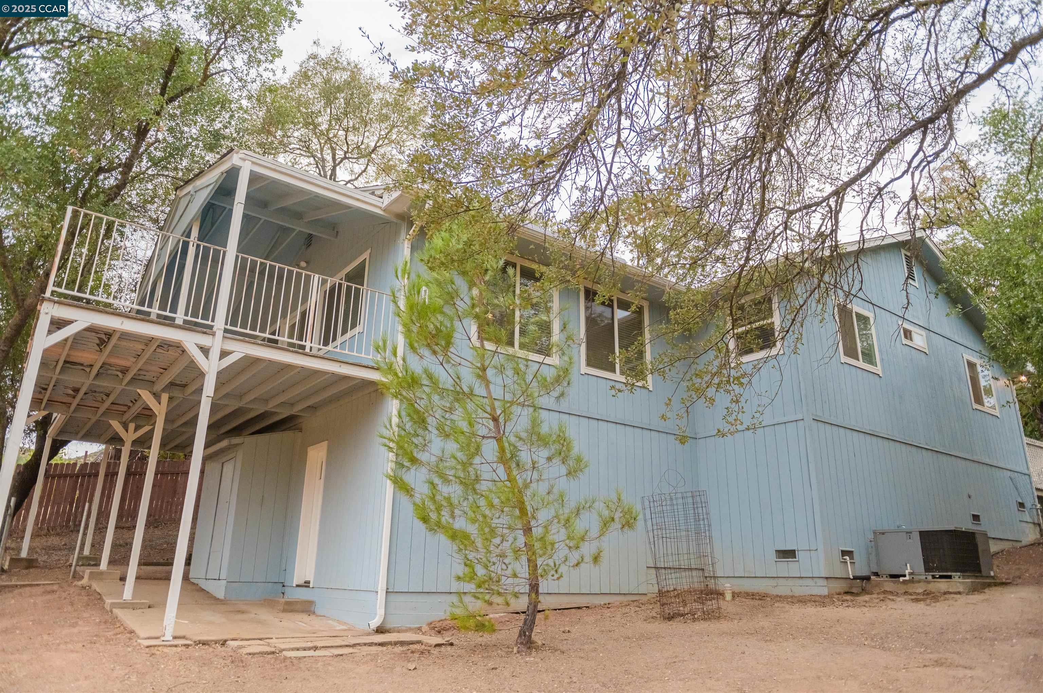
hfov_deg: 73.8
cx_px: 522
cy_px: 346
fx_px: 695
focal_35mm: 24
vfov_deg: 53.1
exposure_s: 1/8000
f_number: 2.8
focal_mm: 24
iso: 4000
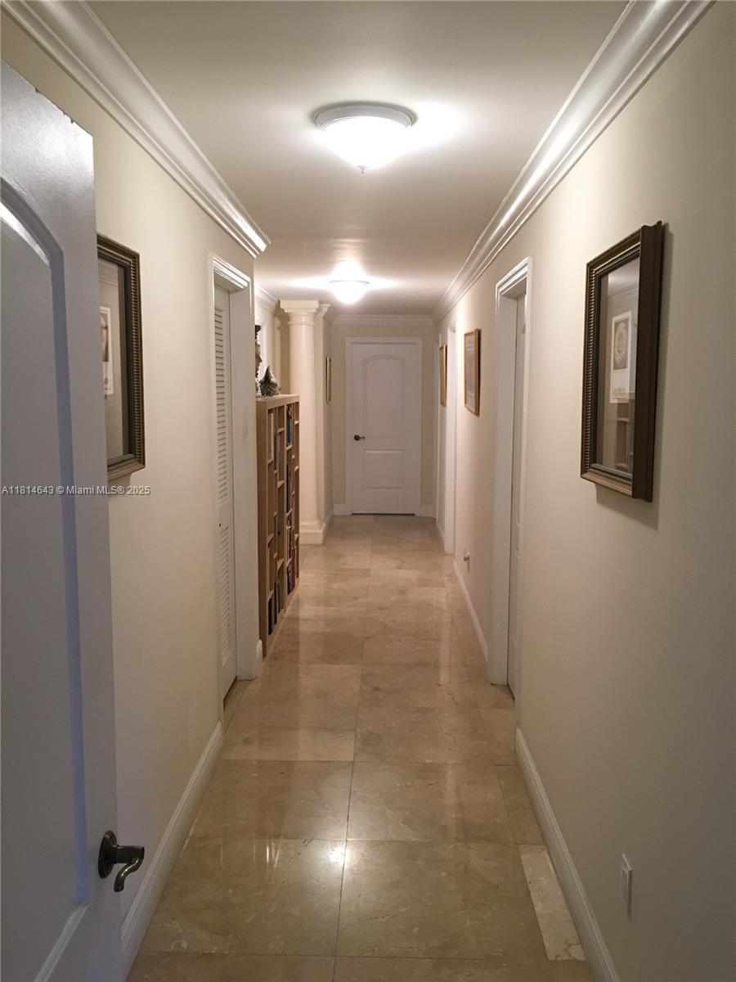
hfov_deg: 48.2
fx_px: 822
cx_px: 368
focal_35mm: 29
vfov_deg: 61.7
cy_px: 491
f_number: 2.2
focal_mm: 4.15
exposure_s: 1/15
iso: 100
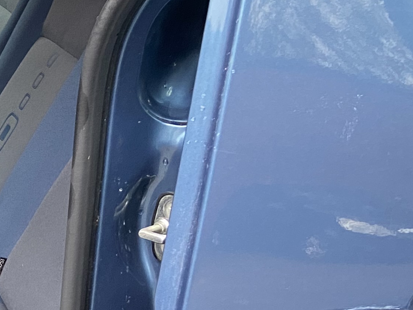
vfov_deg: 15.7
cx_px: -233
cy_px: 212
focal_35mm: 94
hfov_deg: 18.2
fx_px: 1121
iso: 250
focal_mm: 4.25
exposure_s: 1/60
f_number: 1.8
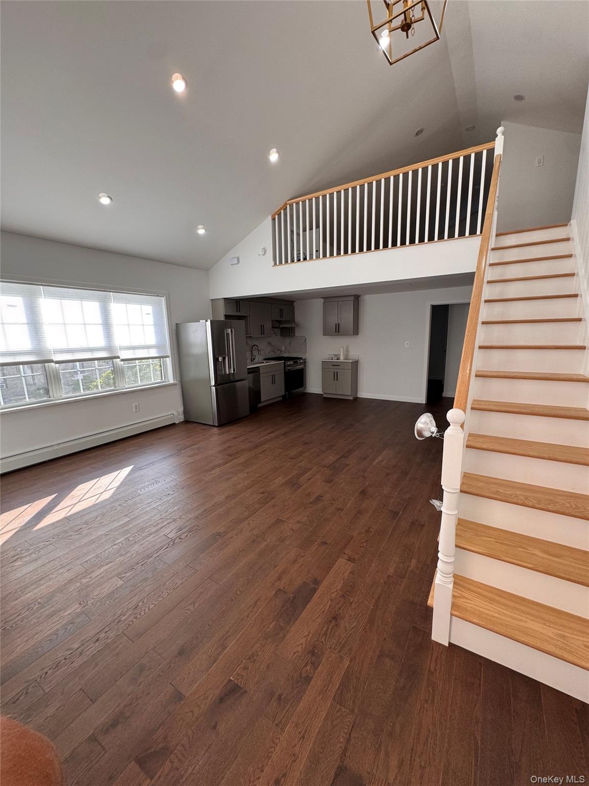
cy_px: 393
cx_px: 294
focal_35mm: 14
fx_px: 318
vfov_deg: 102.1
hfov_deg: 85.7
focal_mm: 2.22
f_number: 2.2
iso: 100
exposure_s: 1/99
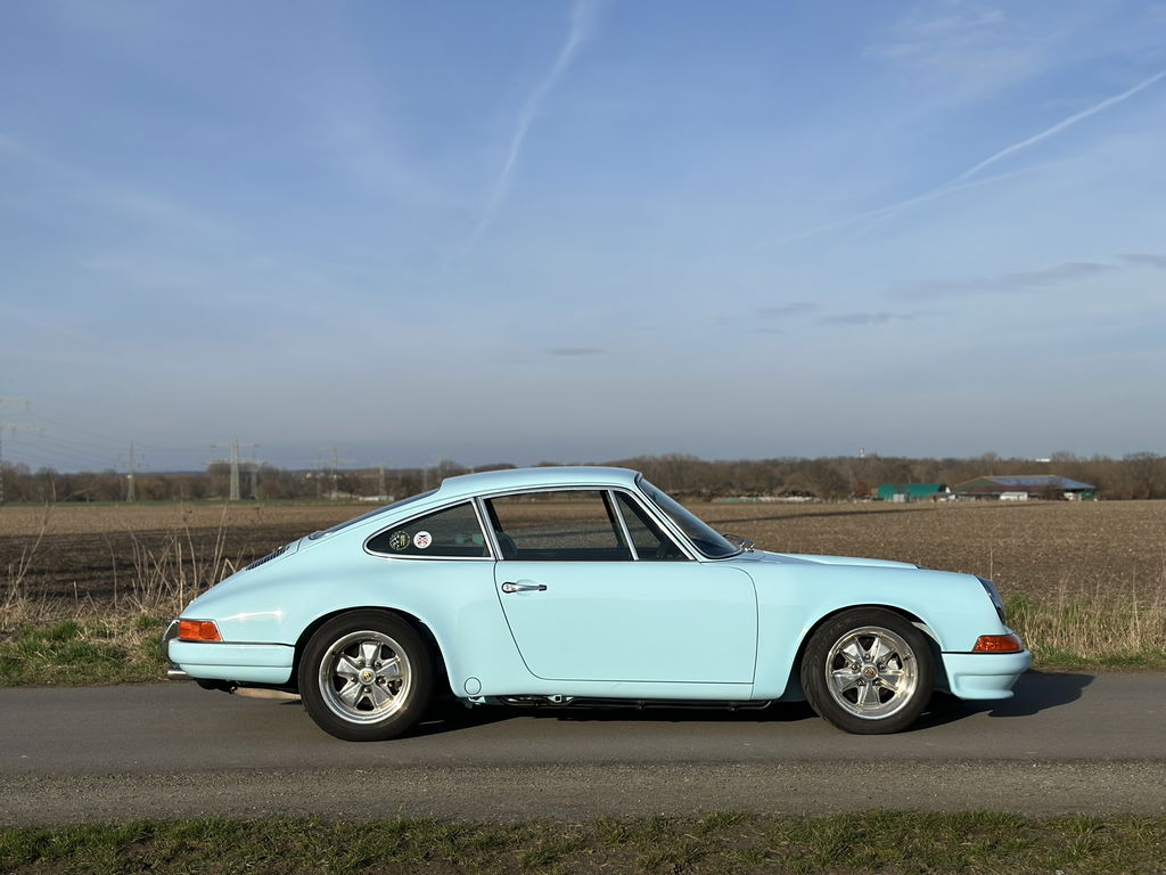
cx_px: 583
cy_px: 438
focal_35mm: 48
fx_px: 1617
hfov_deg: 39.7
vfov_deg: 30.3
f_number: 1.78
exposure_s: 1/8929
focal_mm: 6.86
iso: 100
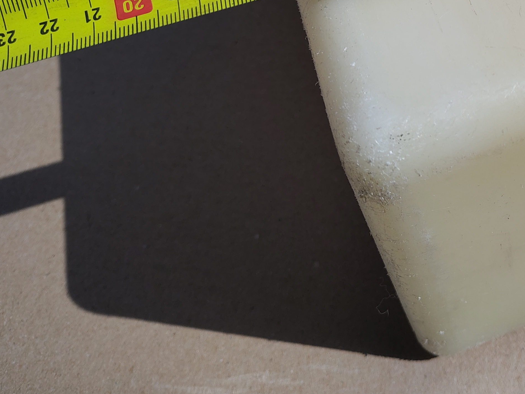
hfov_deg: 33.8
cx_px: 518
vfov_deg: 26.1
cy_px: -29
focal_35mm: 52
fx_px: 789
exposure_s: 1/4347
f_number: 1.8
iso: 100
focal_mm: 5.56
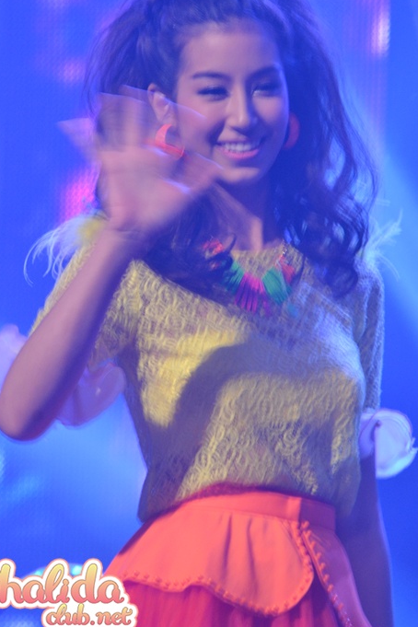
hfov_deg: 2.5
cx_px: 233
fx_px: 9665
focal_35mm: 555
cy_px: 226
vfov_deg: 3.7
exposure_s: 1/40
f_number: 9
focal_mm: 280
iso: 1400
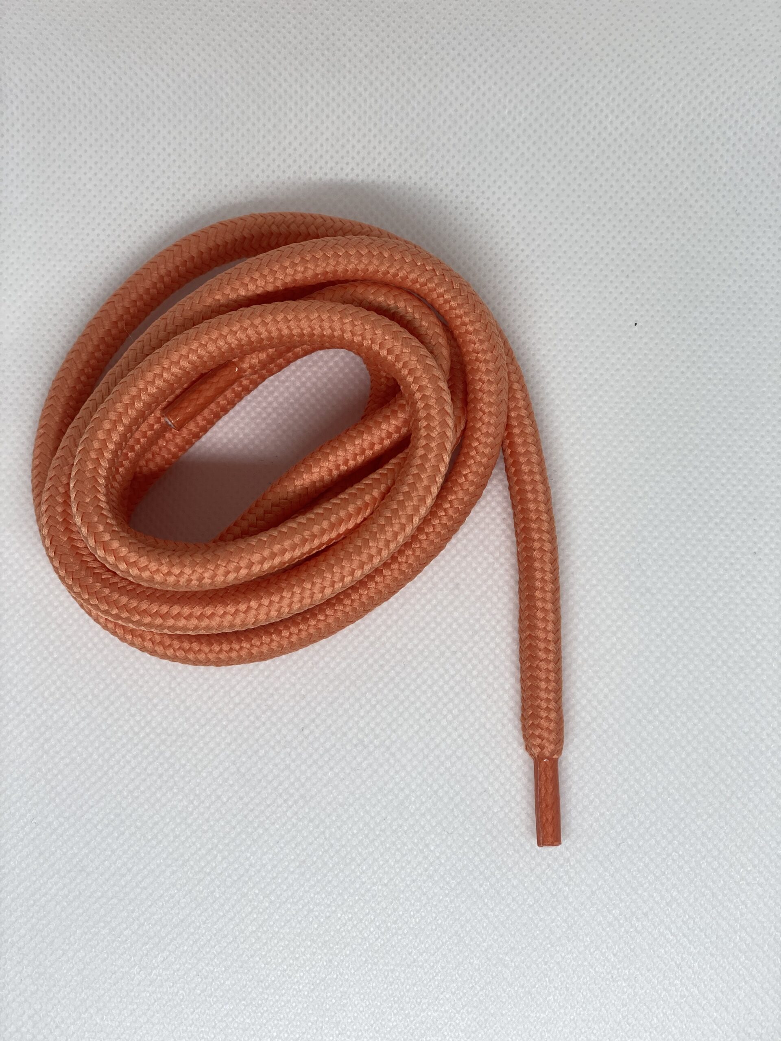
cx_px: 390
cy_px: 520
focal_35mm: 52
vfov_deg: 36.8
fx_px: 1564
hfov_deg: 28.0
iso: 20
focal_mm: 6
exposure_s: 1/100
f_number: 2
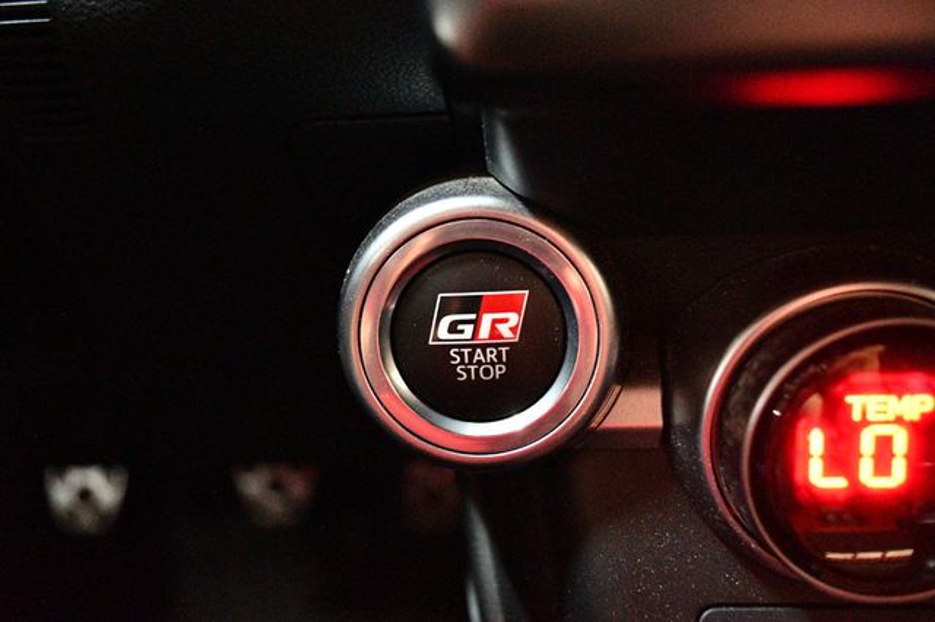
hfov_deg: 53.2
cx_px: 468
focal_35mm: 36
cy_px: 311
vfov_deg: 36.8
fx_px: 934
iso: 12800
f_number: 4
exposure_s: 1/15
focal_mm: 24
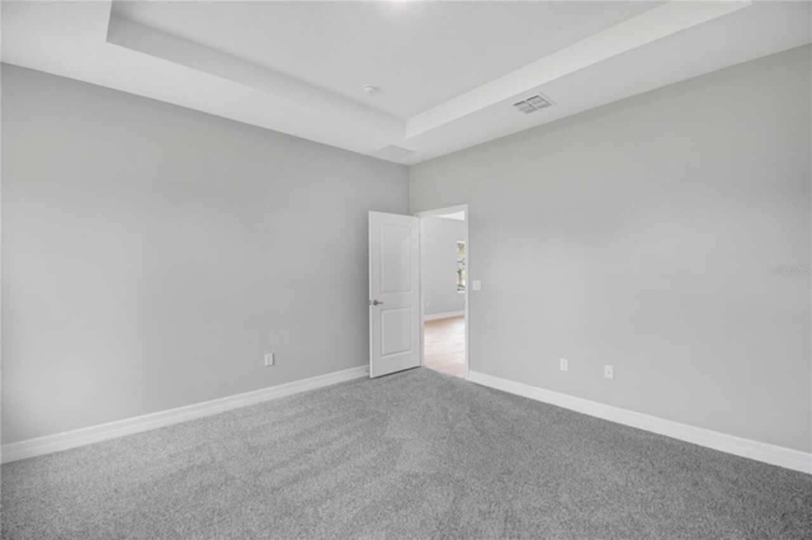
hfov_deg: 100.4
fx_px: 338
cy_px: 270
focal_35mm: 15
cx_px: 406
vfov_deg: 77.3
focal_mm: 10
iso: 250
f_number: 9
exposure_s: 1/20
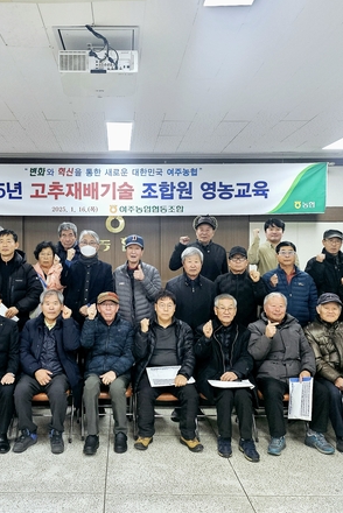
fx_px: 485
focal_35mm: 34
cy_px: 254
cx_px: 114
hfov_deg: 38.5
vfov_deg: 55.8
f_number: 1.8
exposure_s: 1/120
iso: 200
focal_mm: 5
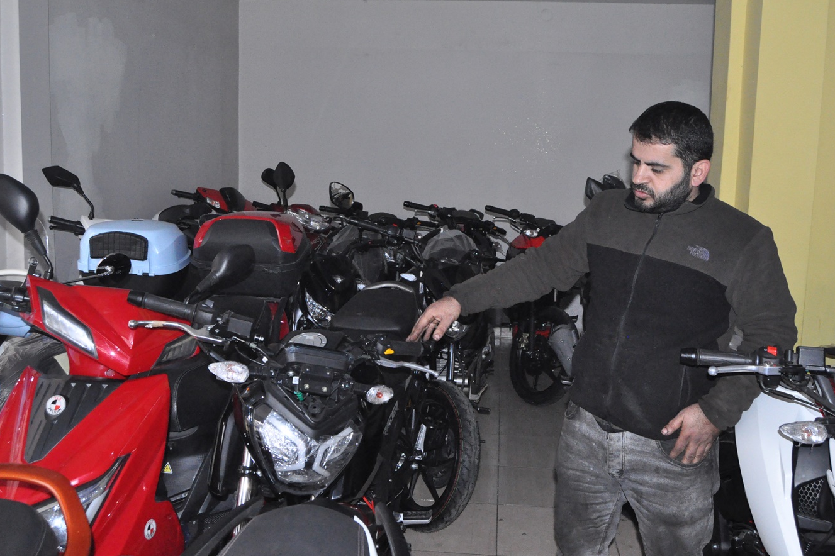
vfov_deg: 37.3
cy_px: 274
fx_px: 823
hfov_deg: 53.8
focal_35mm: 36
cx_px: 418
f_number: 5.6
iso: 3200
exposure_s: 1/60
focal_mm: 23
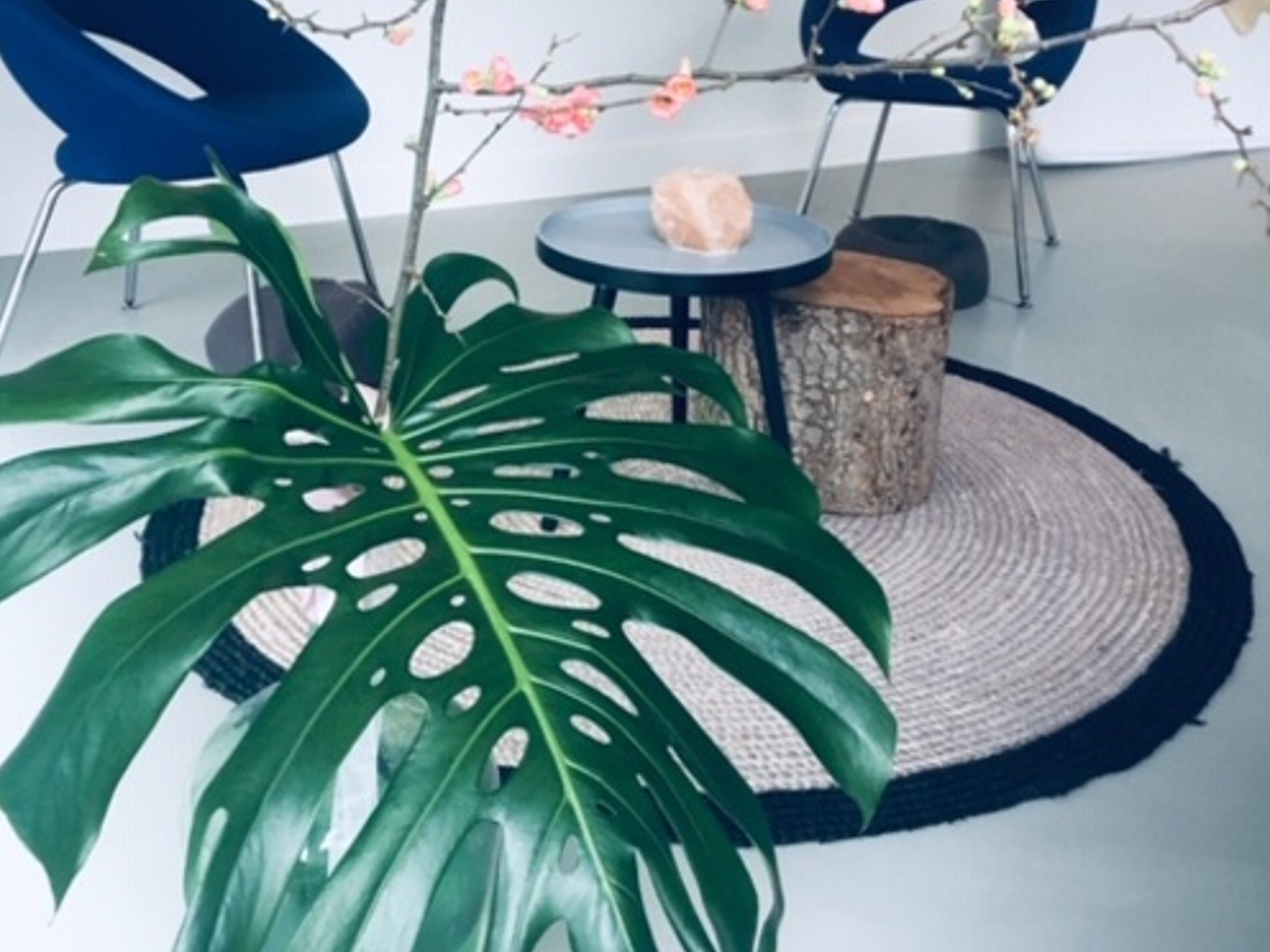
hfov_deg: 47.9
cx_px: 632
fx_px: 1431
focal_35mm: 39
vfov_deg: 36.3
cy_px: 288
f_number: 2.2
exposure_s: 1/33
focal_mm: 4.15
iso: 160
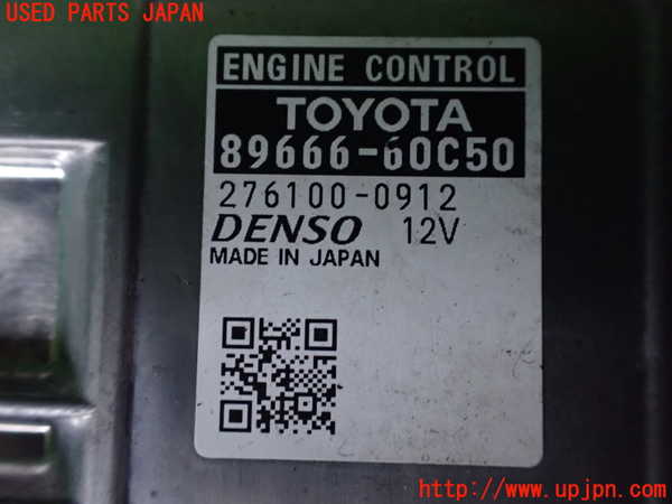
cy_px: 252
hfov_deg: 60.0
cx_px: 336
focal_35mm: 30
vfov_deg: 46.8
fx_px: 582
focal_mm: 5.4
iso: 1250
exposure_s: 1/30
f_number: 2.3
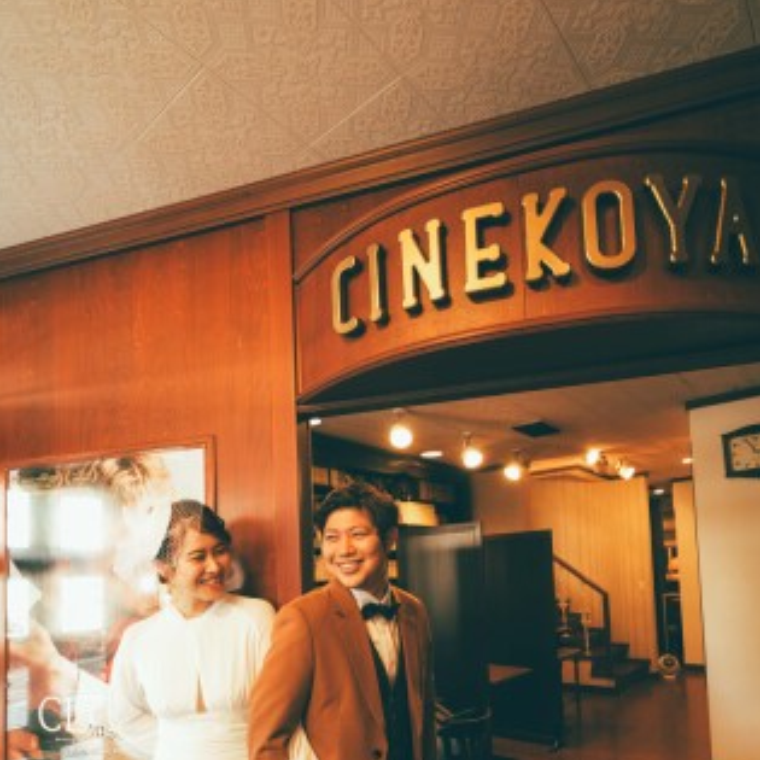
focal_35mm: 22
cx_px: 379
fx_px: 546
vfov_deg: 66.4
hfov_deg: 69.6
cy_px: 545
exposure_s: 1/15
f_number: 3.2
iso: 160
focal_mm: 11.4
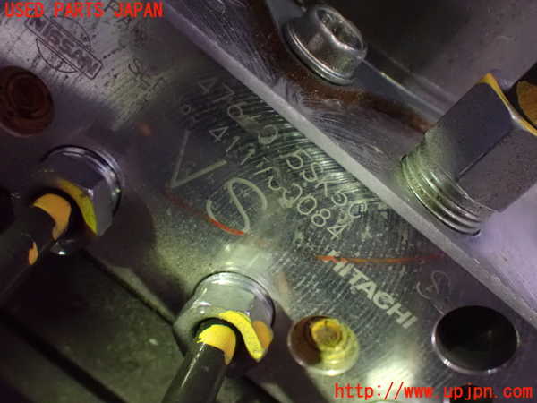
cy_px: 202
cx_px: 268
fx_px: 838
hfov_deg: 35.5
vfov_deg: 27.0
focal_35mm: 54
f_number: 3.3
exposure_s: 1/25
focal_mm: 9.65
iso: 1600
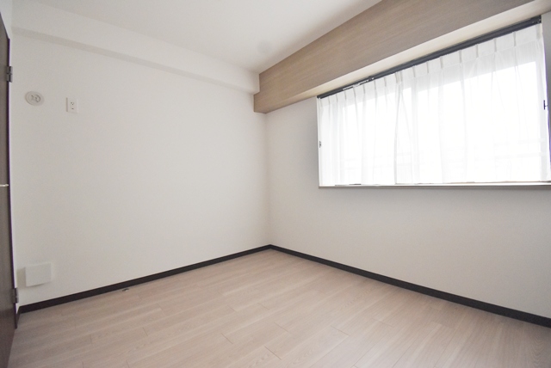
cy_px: 184
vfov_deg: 77.4
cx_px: 276
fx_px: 230
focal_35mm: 15
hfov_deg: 100.3
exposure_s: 1/125
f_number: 5.6
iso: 2000
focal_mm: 10
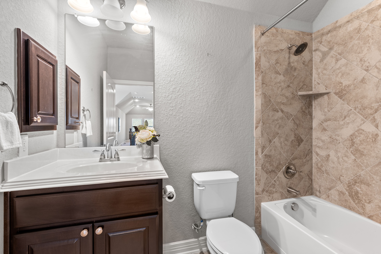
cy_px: 127
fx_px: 169
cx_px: 190
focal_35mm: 16
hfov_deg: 96.7
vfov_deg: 73.7
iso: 320
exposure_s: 1/1.67
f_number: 7.1
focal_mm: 16
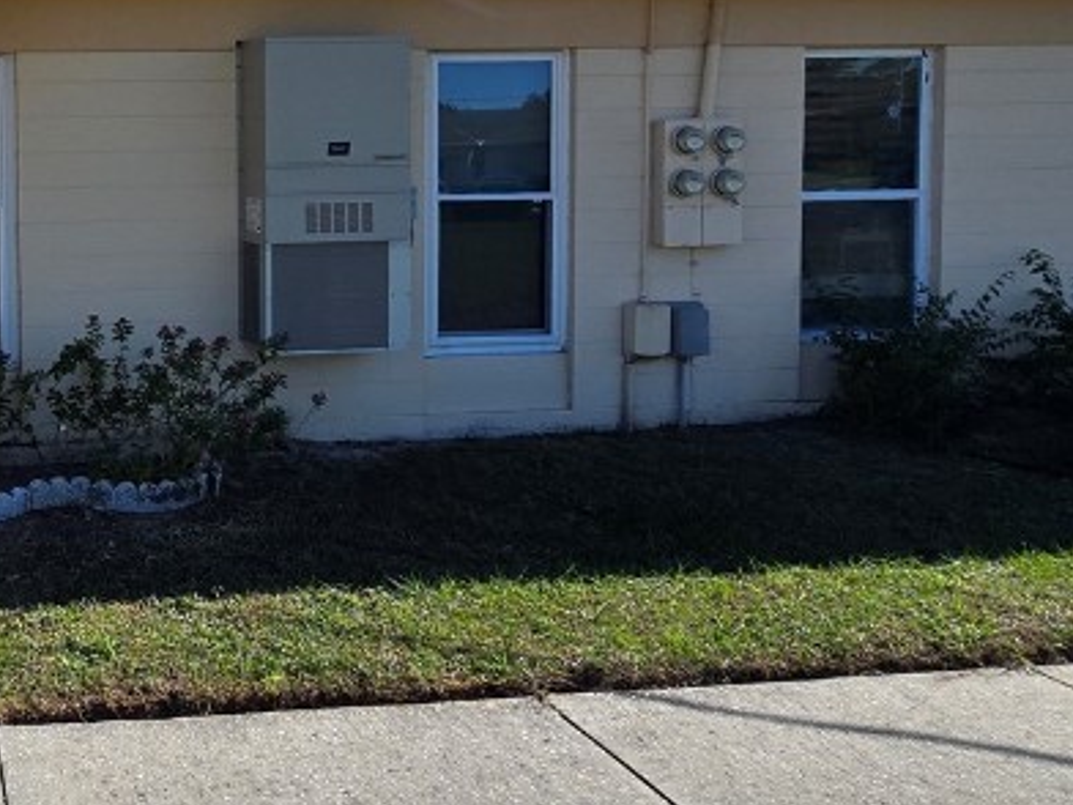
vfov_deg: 40.6
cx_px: -19
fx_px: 1054
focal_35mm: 34
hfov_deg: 45.0
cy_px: 197
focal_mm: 2.2
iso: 50
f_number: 2.2
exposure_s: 1/2000
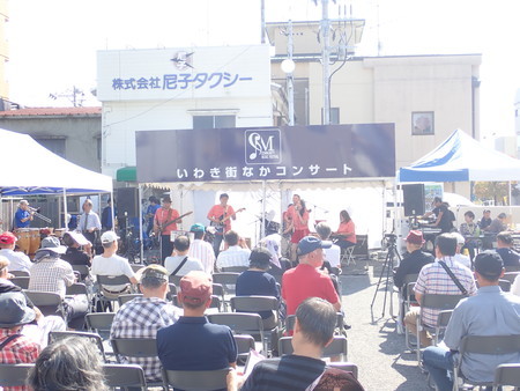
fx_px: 646
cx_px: 260
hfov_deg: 43.8
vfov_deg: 33.6
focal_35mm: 43
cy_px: 196
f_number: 4
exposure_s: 1/160
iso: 100
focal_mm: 7.86
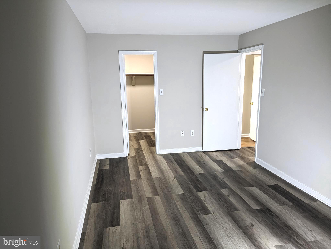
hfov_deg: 69.4
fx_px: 239
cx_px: 166
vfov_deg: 54.9
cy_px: 124
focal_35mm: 25
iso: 139
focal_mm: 5.43
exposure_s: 1/25
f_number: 1.89
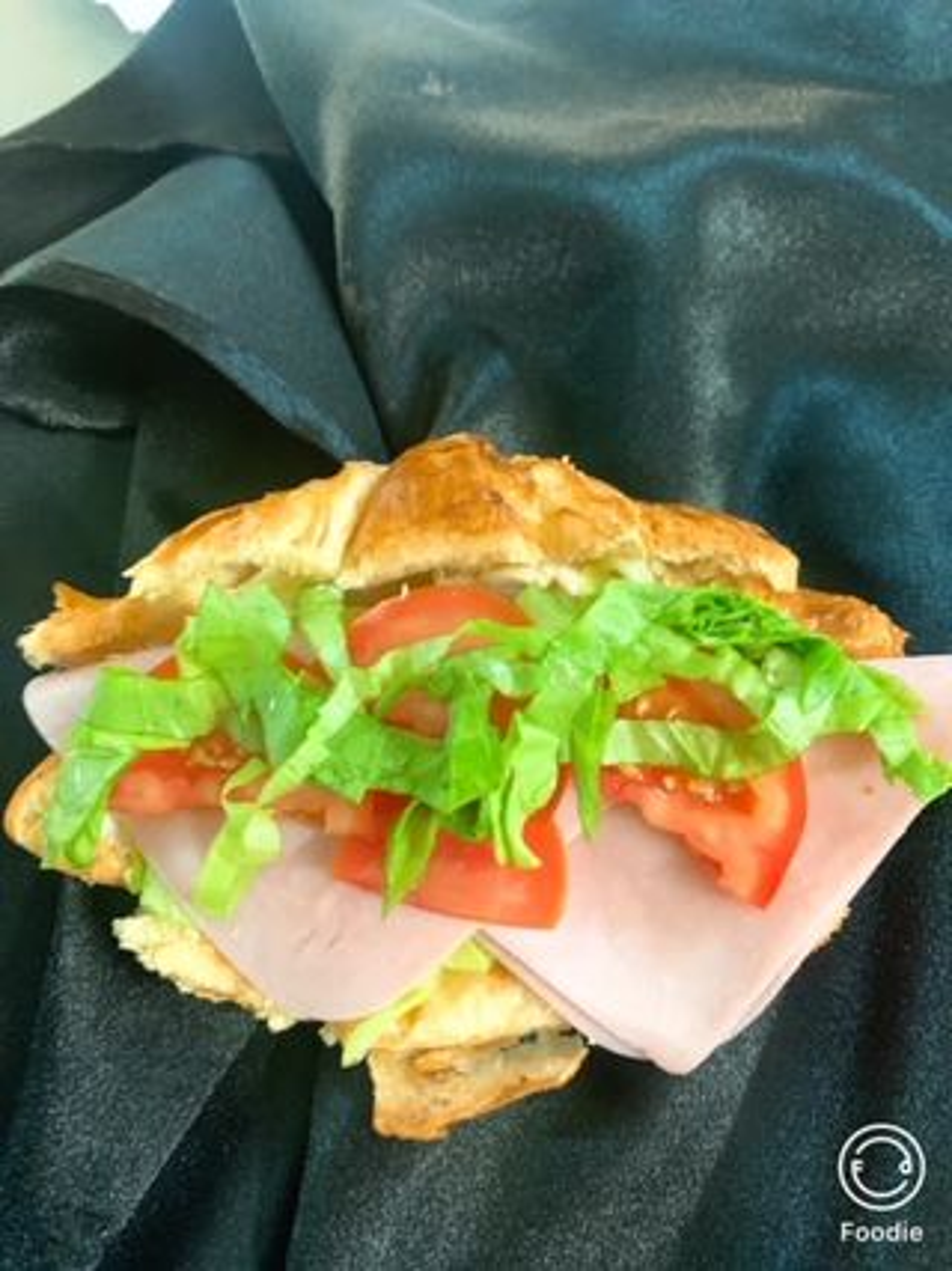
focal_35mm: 26
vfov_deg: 67.3
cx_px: 476
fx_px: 954
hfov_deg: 53.0
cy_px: 636
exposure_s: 1/25
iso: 400
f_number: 1.8
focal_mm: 4.2
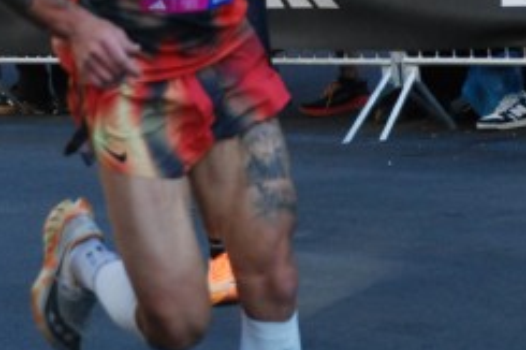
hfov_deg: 7.0
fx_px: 4307
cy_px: -99
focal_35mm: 295
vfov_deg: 4.6
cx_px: 353
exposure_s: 1/500
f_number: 5.6
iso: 1000
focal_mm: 80
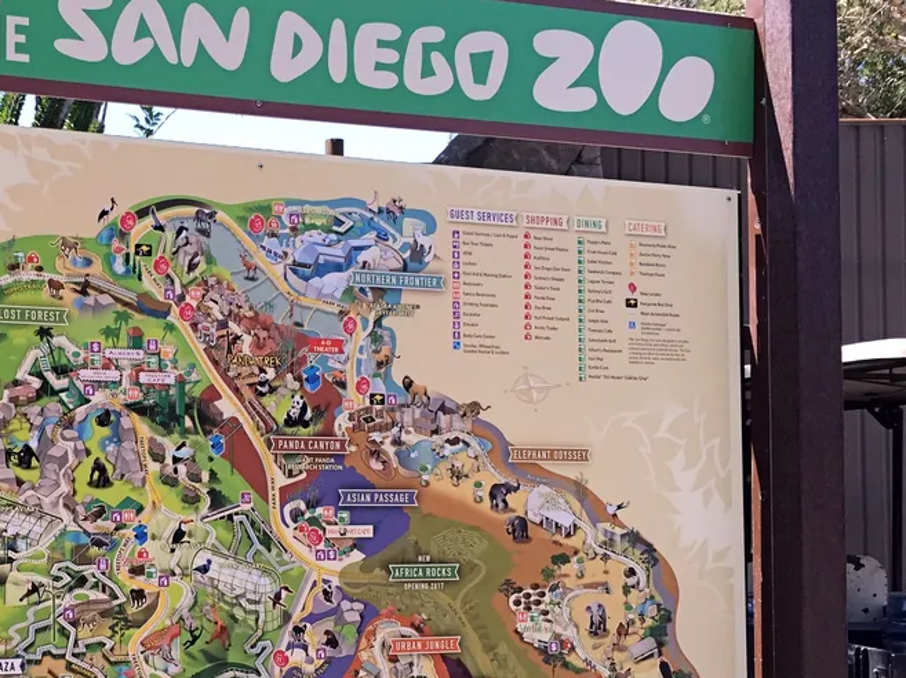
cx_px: 123
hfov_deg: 34.5
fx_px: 1386
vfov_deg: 27.3
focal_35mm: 53
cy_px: 471
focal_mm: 4.15
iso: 32
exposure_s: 1/455
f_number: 2.2
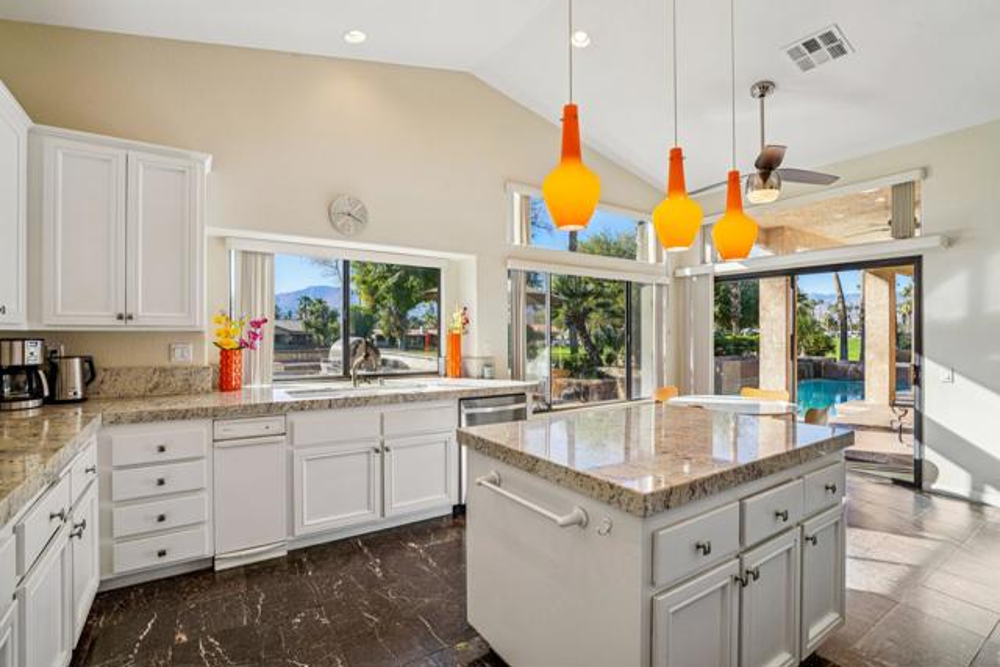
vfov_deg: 73.8
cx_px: 500
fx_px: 445
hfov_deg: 96.7
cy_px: 334
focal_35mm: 16
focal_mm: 16
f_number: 8
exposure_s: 1/30
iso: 100
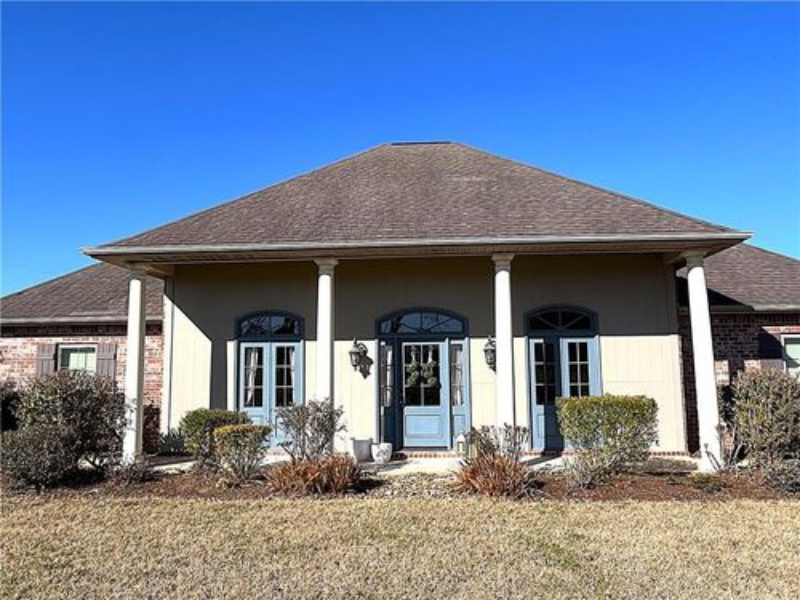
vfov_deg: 54.9
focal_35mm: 25
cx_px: 400
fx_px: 578
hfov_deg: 69.4
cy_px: 300
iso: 32
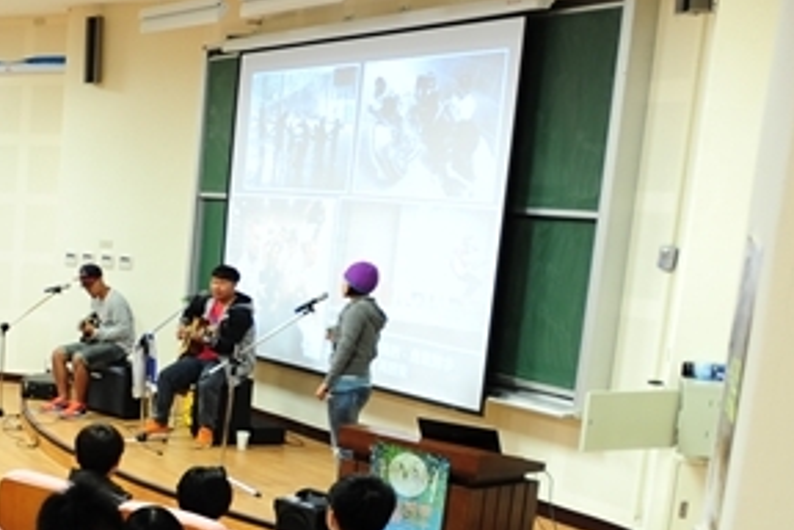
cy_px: 377
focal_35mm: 59
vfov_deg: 22.8
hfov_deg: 25.9
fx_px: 1301
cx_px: -372
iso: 200
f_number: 2.8
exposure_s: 1/15
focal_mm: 17
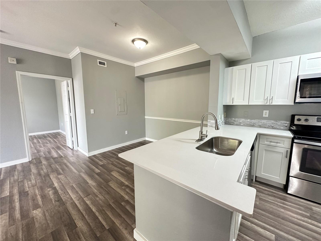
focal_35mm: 14
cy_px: 120
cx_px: 160
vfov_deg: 85.7
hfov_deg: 102.1
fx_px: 130
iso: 400
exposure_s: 1/60
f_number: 2.2
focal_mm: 2.22
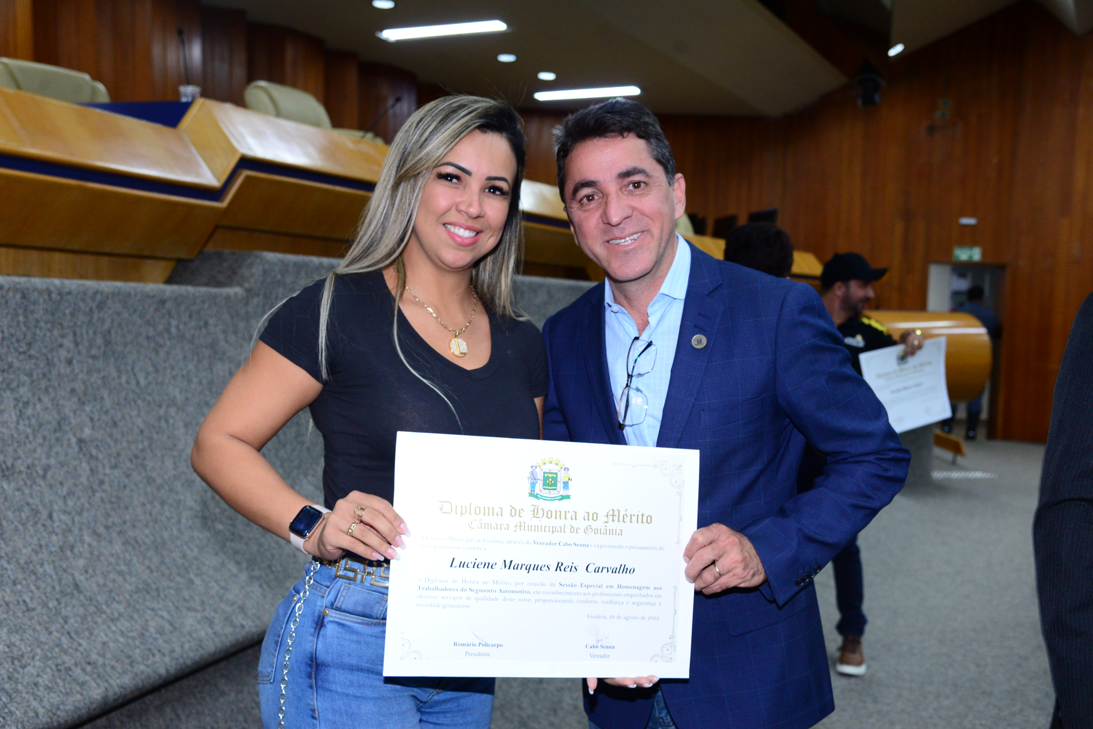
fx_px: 1154
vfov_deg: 35.1
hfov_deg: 50.7
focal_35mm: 38
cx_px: 546
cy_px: 364
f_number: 5.6
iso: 2500
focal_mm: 38
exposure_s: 1/125
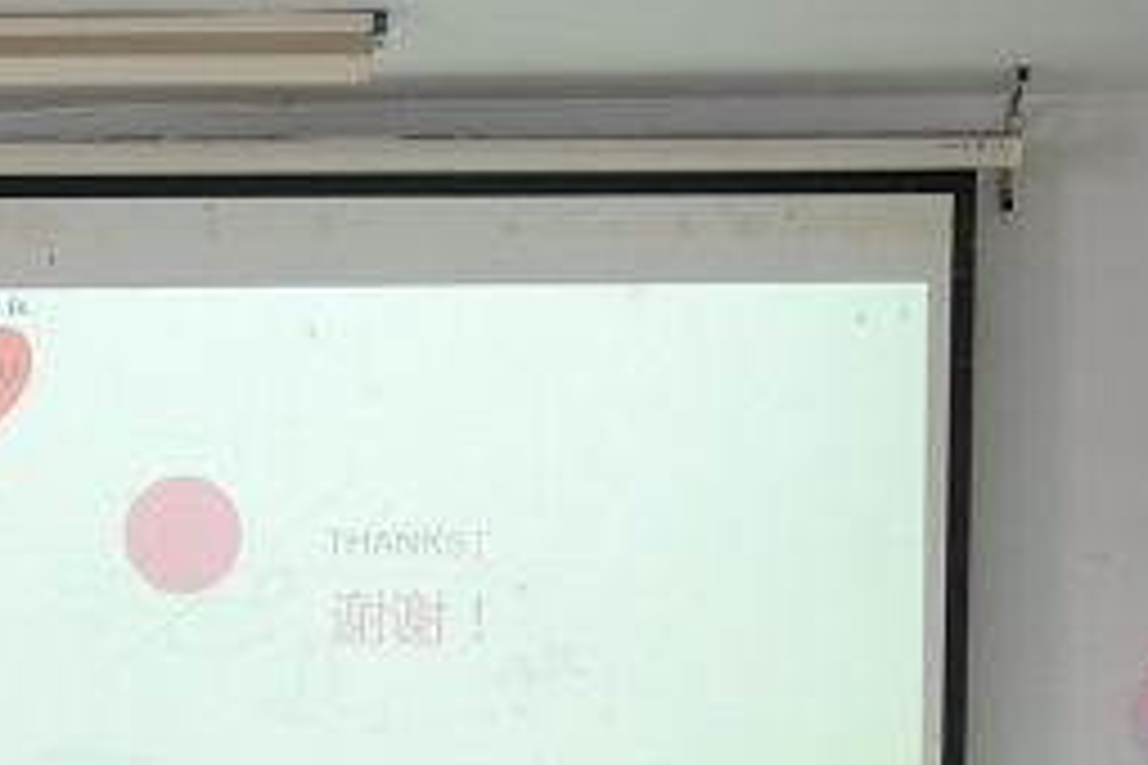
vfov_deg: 11.1
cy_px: 873
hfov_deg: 16.4
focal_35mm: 122
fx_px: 3890
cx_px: -63
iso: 800
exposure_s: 1/15
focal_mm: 32
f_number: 5.6
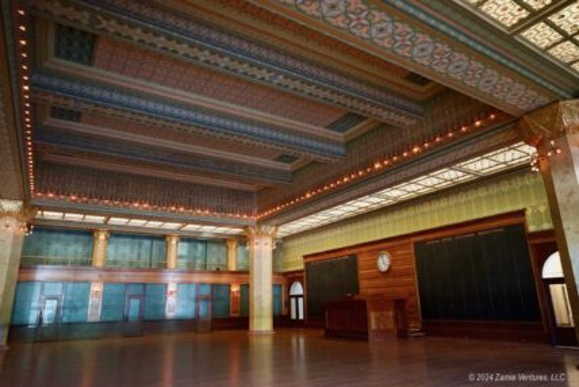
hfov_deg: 73.7
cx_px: 290
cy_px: 194
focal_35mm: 24
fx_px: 386
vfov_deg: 53.2
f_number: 4
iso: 6400
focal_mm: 24
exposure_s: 1/60
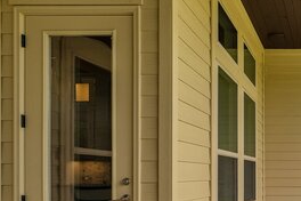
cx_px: 330
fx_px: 284
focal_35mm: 34
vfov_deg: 36.5
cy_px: 181
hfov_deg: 43.5
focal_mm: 14
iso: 125
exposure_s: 1/80
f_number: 10
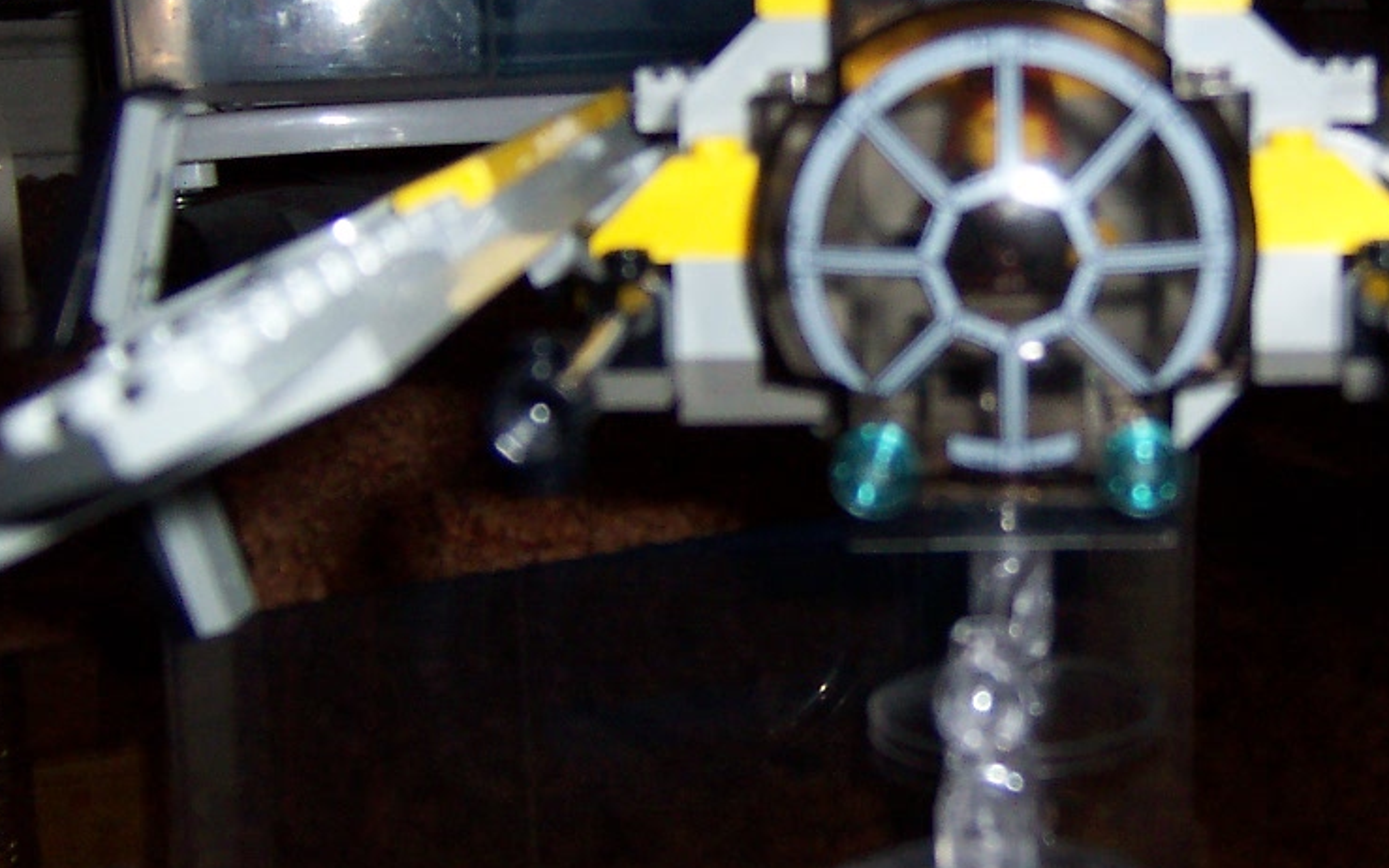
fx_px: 2347
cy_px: 340
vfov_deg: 20.9
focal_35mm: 62
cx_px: 1056
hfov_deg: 32.3
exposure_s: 1/60
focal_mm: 5.6
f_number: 2.8
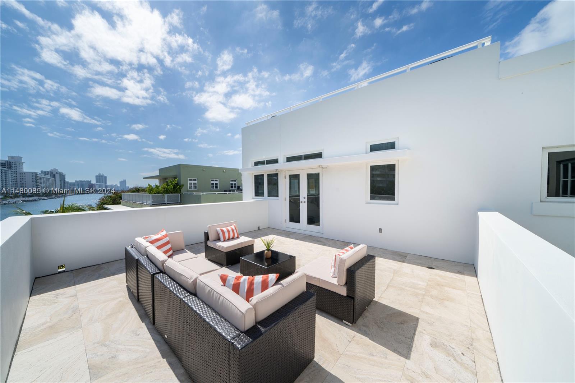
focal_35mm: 12
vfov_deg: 90.0
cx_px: 288
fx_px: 192
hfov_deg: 112.6
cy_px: 192
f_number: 11
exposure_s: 1/500
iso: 125
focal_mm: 12
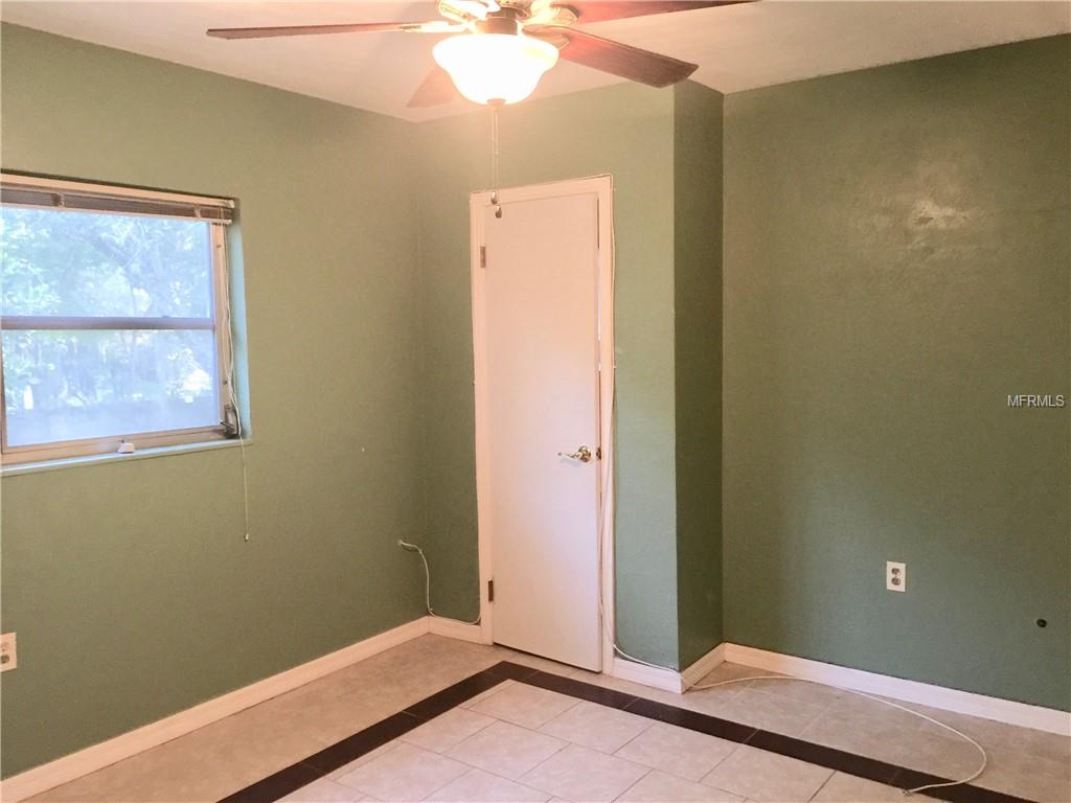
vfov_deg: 48.2
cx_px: 536
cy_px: 402
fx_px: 897
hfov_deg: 61.7
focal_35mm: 29
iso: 100
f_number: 2.2
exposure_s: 1/8
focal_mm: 4.15
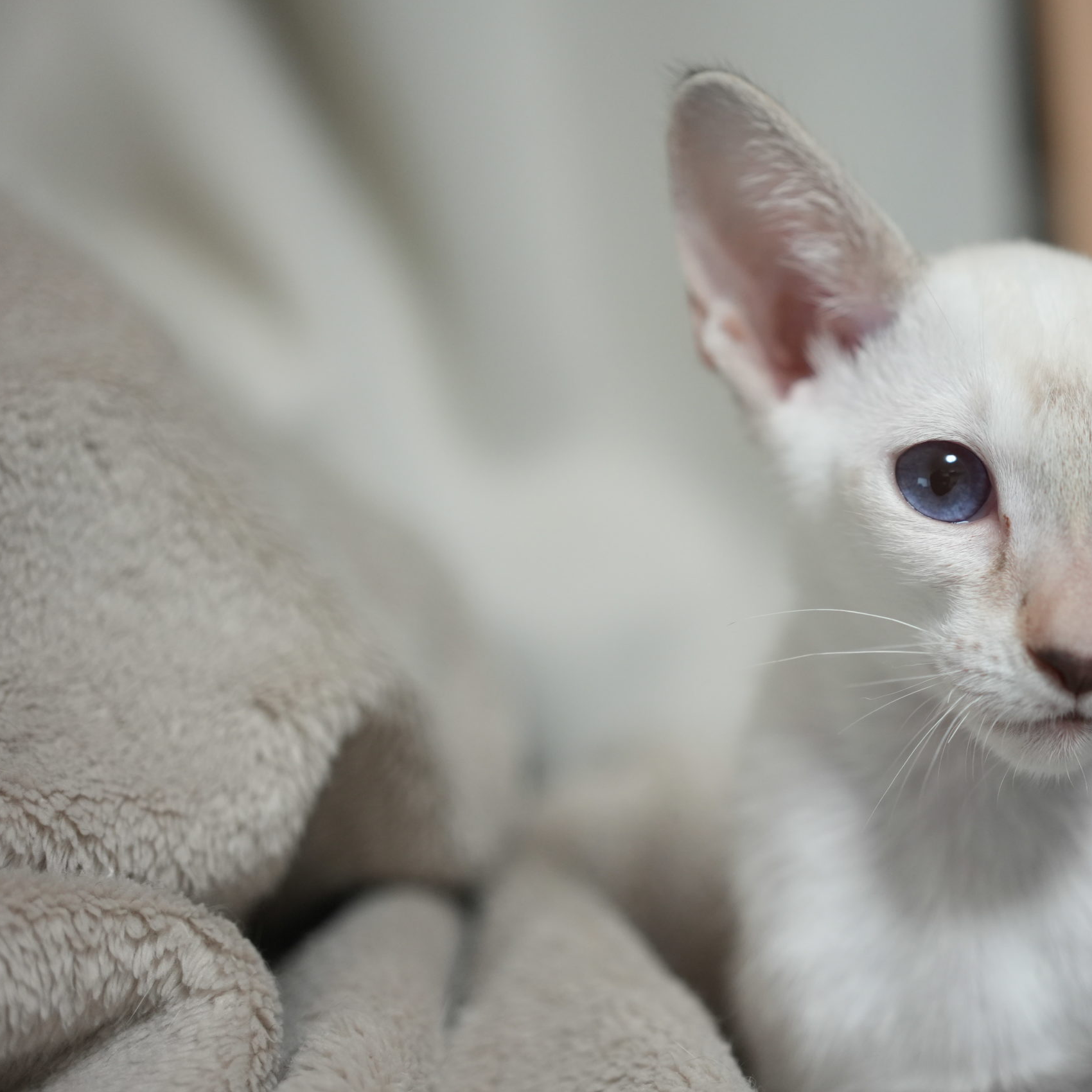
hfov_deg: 26.6
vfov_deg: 26.9
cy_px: 546
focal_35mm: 64
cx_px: 814
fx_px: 2284
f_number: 2.5
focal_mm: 50
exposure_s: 1/160
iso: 1250
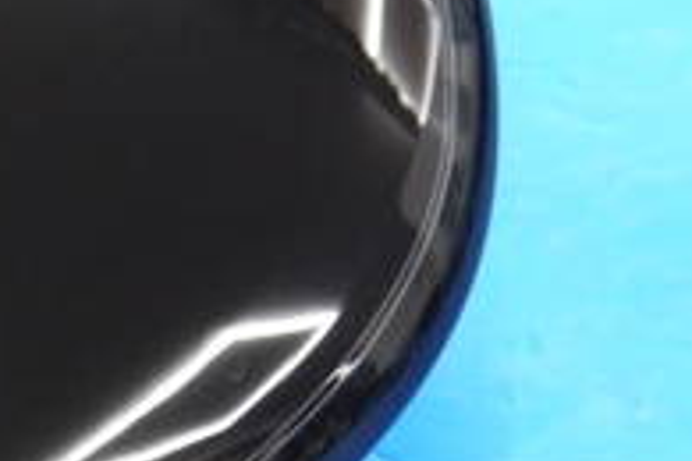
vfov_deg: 4.8
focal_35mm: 287
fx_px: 5516
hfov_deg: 7.1
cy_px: 142
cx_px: -46
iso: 800
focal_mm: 42
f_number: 5.6
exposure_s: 1/50
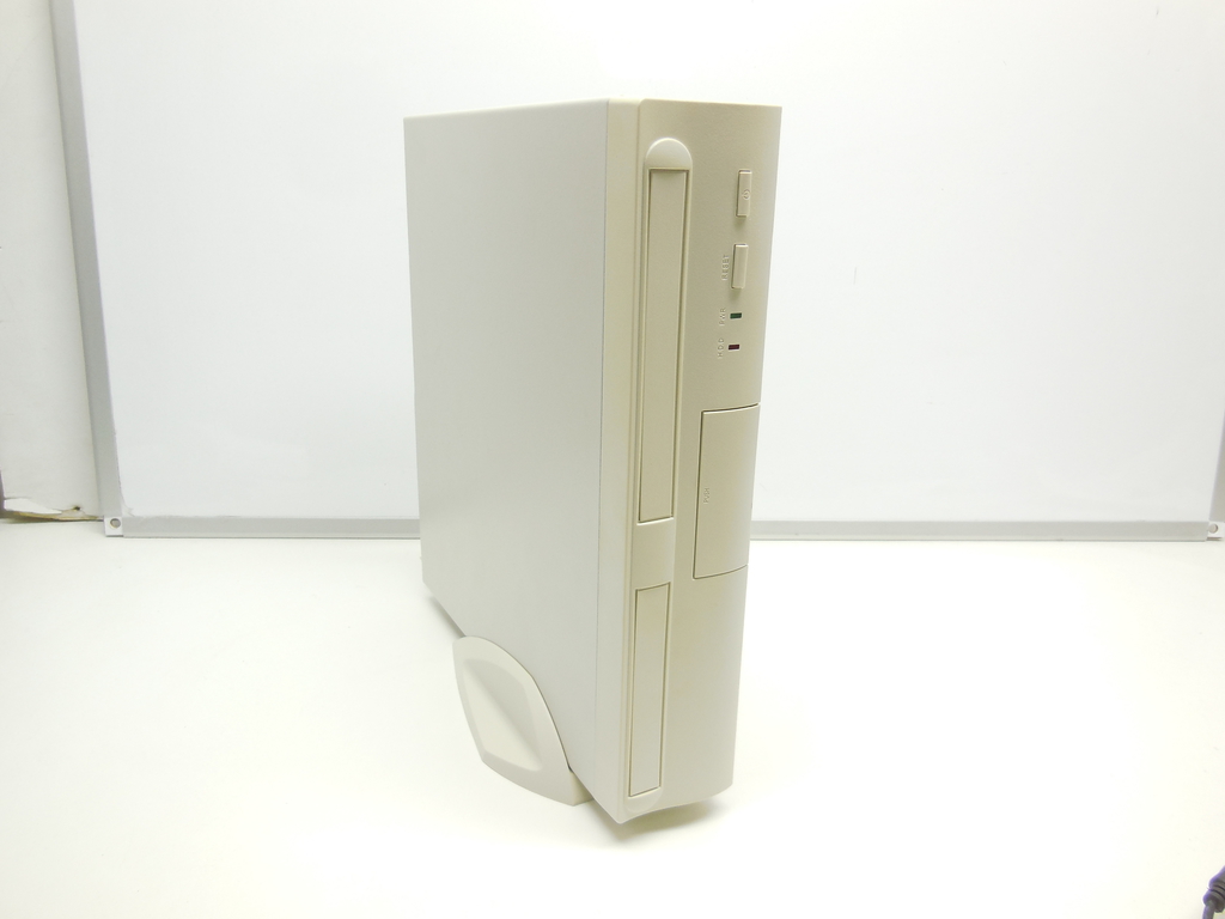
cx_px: 612
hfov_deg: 69.4
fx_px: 885
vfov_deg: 54.9
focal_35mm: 25
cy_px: 460
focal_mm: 4.5
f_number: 3.1
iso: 125
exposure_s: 1/80
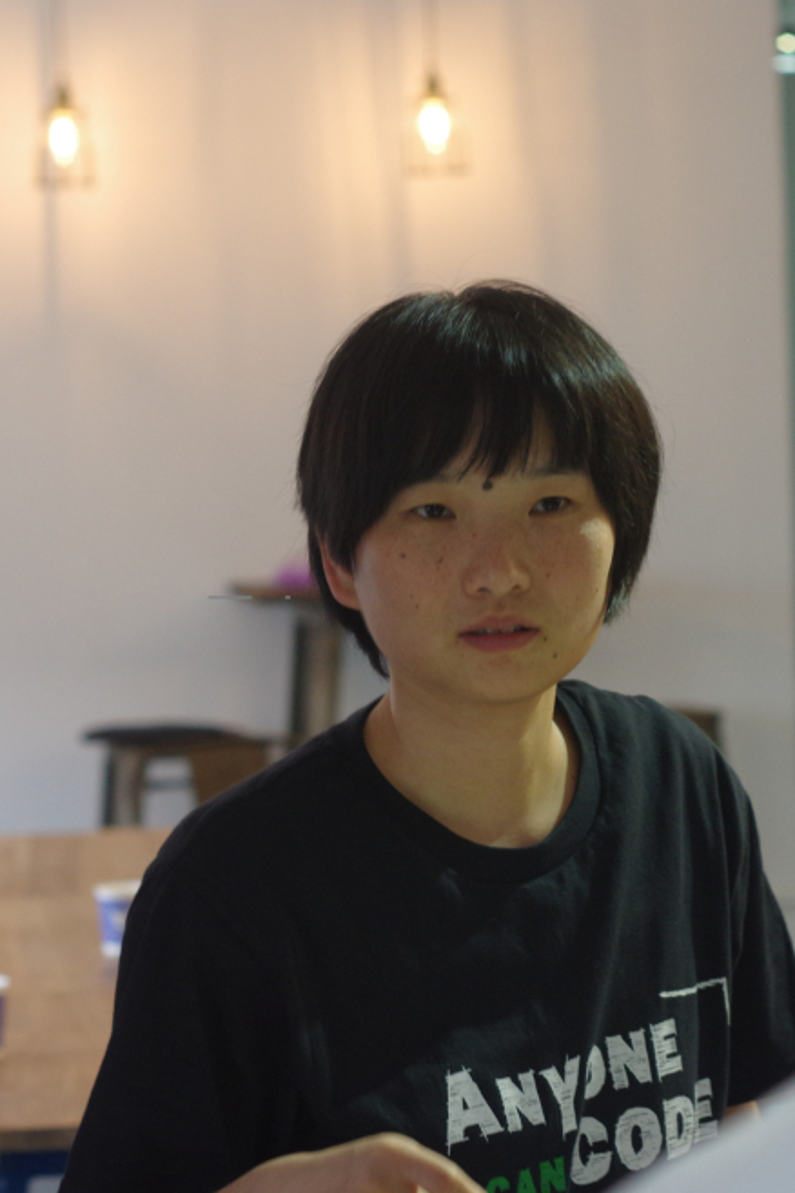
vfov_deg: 17.9
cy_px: 594
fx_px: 3776
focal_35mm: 114
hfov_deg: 12.0
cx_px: 445
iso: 800
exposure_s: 1/30
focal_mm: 50
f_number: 1.4
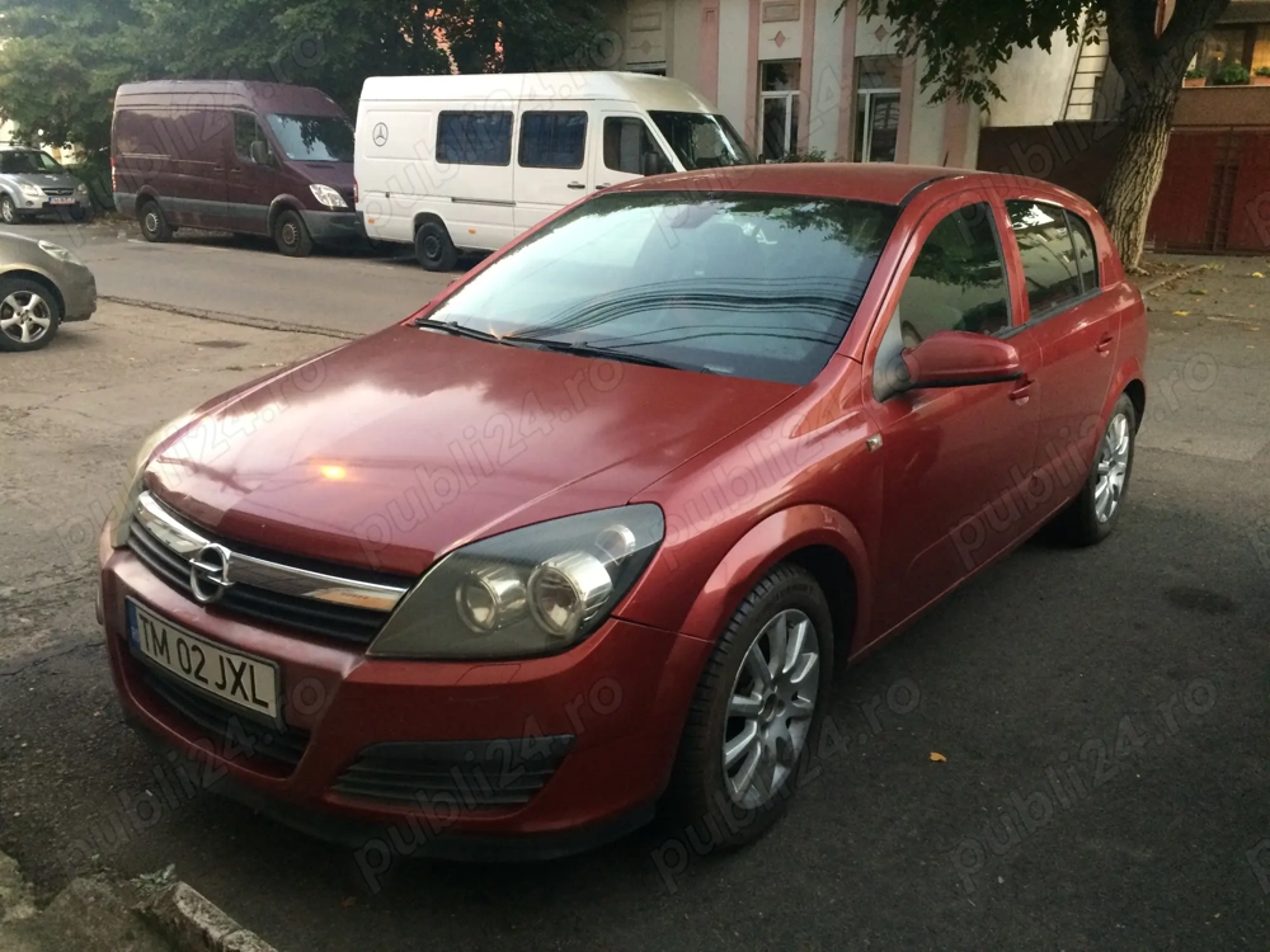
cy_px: 476
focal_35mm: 29
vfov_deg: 48.2
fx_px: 1064
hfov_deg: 61.7
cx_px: 635
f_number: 2.2
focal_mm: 4.15
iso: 250
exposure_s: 1/33
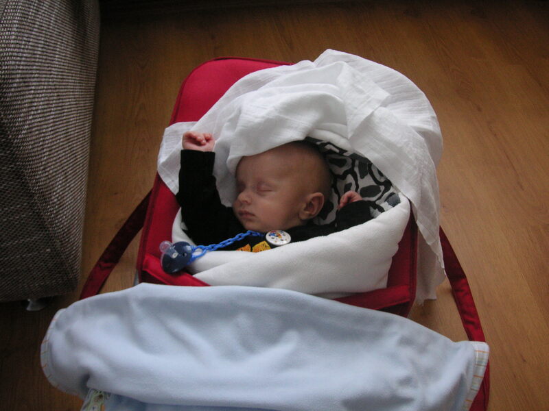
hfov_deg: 50.1
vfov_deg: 38.7
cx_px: 274
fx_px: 587
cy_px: 206
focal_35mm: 37
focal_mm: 6.1
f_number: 2.8
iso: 100
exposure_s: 1/45
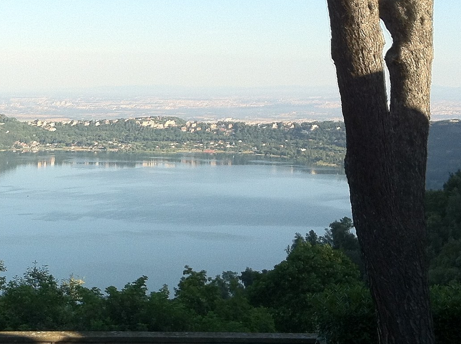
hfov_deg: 23.8
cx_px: 100
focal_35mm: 81
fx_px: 1077
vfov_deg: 18.1
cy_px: 125
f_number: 2.8
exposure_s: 1/1040
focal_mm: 3.85
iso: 80
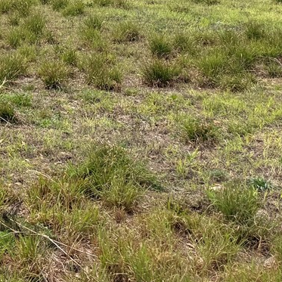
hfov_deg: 15.9
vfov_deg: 17.8
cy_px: -91
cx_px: -245
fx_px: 839
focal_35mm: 91
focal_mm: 6.76
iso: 80
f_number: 1.78
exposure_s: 1/1395
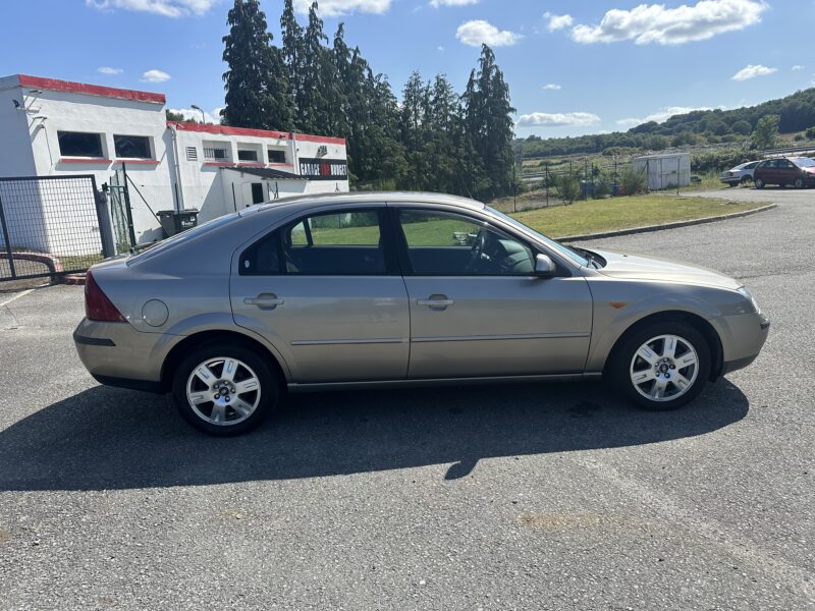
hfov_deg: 71.6
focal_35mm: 24
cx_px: 408
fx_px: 565
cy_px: 306
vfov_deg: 56.8
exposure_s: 1/3472
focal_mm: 6.86
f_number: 1.78
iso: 80
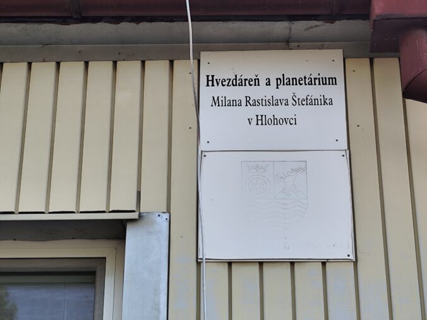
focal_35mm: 93
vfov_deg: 15.9
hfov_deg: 21.1
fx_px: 1147
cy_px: 160
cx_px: 214
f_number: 1.65
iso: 50
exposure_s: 1/190
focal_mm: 6.19
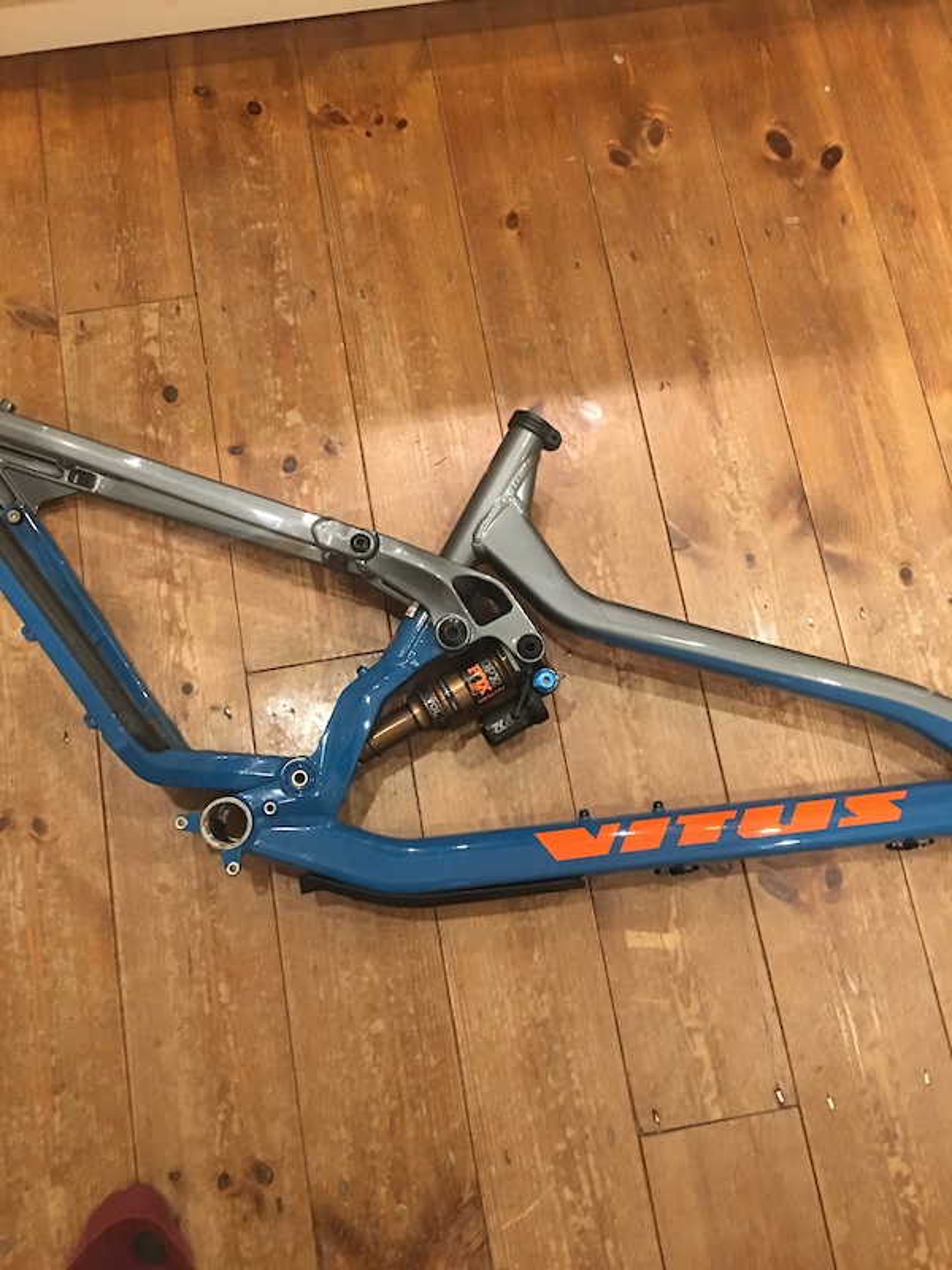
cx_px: 476
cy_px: 635
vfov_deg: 61.7
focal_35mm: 29
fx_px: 1063
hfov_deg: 48.2
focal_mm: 4.15
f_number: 2.2
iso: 125
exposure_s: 1/8
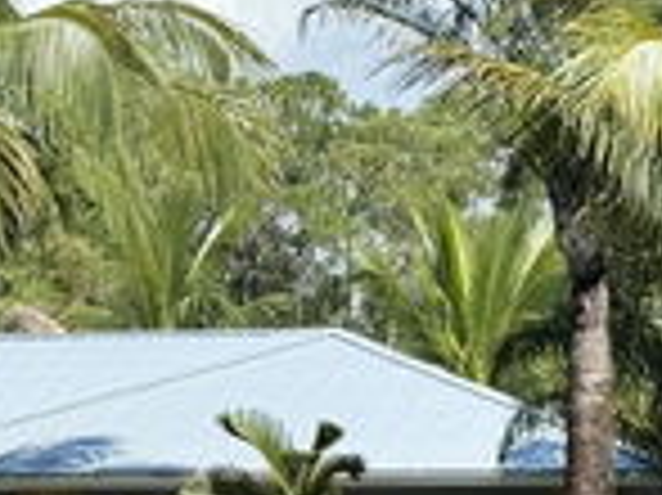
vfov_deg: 8.8
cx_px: 113
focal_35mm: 167
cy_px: 486
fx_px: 3191
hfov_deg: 11.8
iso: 64
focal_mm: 6.76
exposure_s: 1/3378
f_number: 1.78
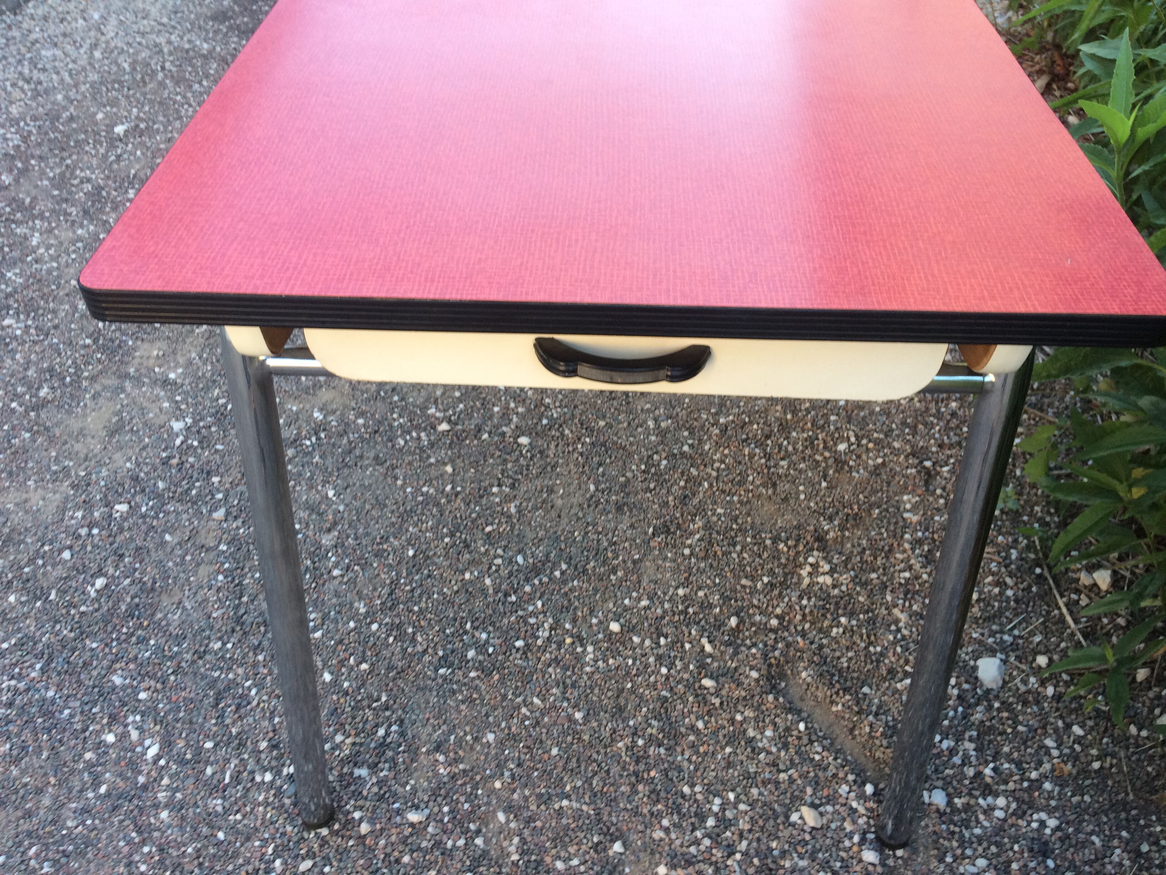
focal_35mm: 29
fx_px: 977
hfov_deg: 61.7
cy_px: 438
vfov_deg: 48.2
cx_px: 583
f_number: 2.2
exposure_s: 1/100
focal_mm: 4.15
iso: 64
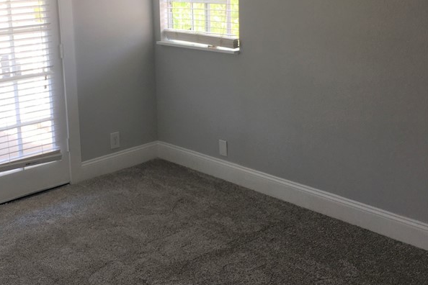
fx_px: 618
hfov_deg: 37.9
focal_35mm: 52
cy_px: 87
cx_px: 153
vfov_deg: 25.8
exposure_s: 1/60
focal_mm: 4.15
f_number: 2.2
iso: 25
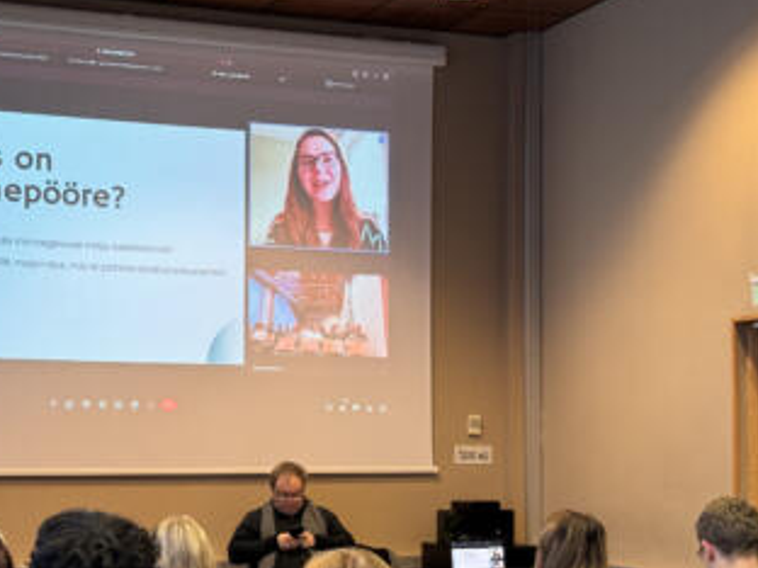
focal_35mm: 77
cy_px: 385
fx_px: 1686
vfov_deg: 19.1
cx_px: 357
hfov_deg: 25.3
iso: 100
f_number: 1.78
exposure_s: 1/49
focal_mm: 6.86
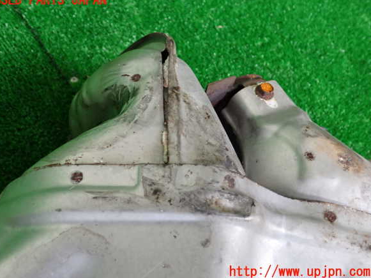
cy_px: 136
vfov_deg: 45.4
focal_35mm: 31
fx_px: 332
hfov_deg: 58.4
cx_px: 182
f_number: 2.3
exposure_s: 1/30
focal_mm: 5.4
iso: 250
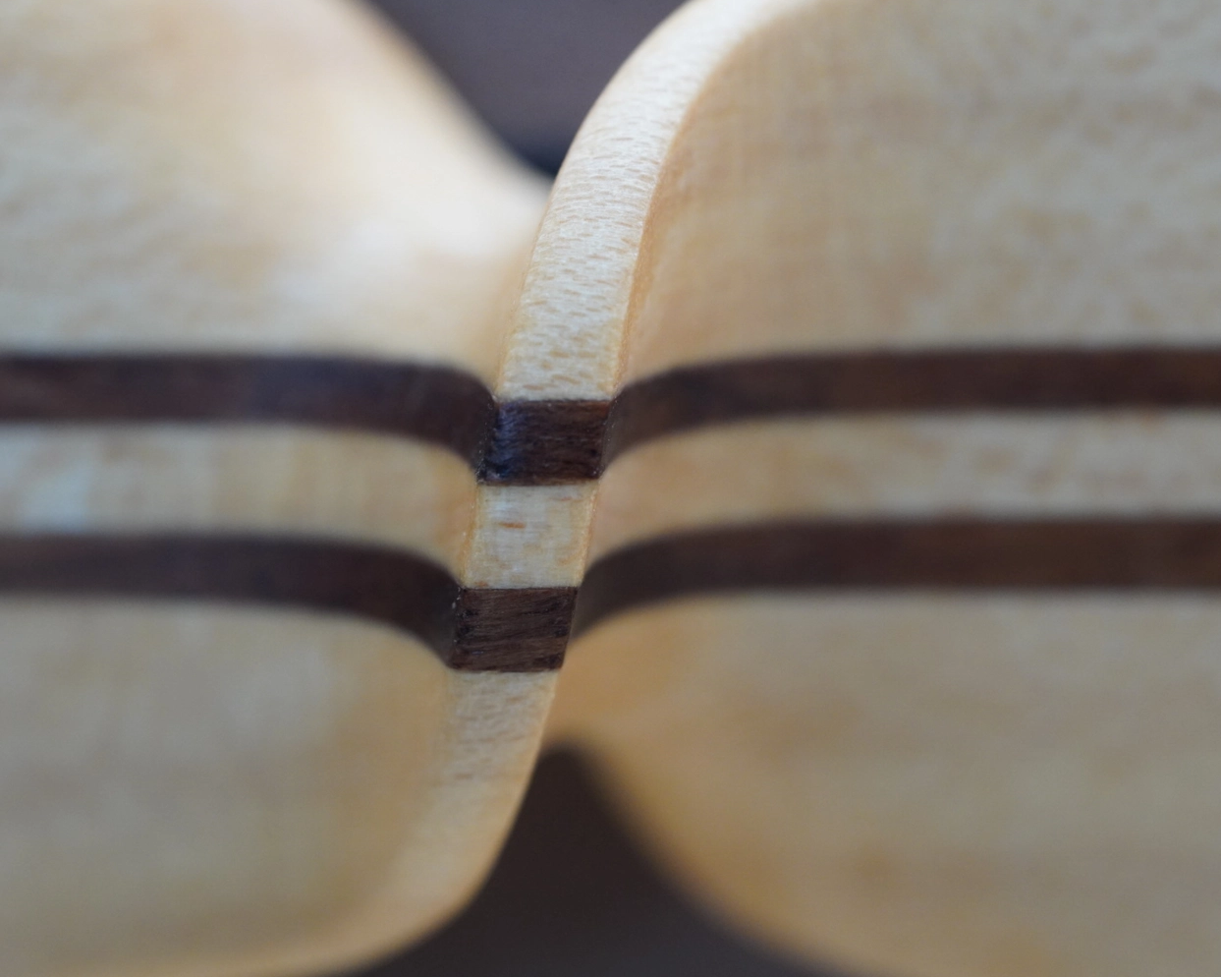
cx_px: 525
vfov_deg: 10.1
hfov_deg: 12.6
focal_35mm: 153
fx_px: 5528
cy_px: 489
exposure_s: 1/160
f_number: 4
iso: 1600
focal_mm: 90
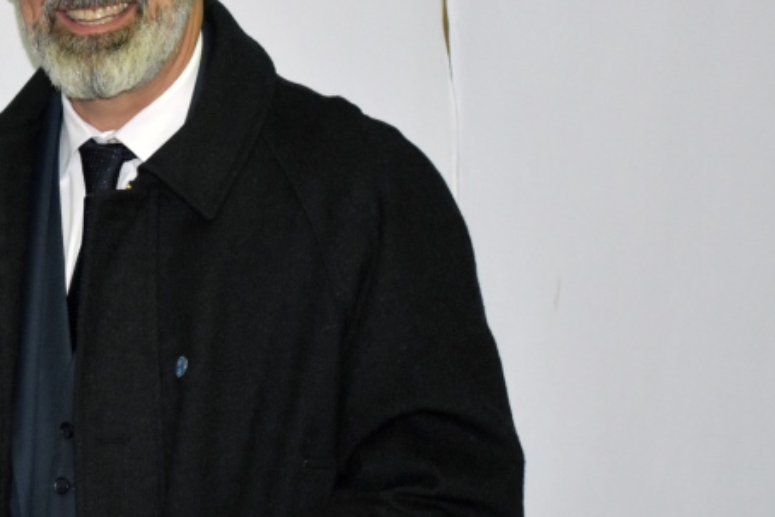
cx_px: -96
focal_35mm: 152
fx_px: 3276
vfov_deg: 9.0
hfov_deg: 13.2
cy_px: 311
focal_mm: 45
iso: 1800
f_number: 4.5
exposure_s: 1/60
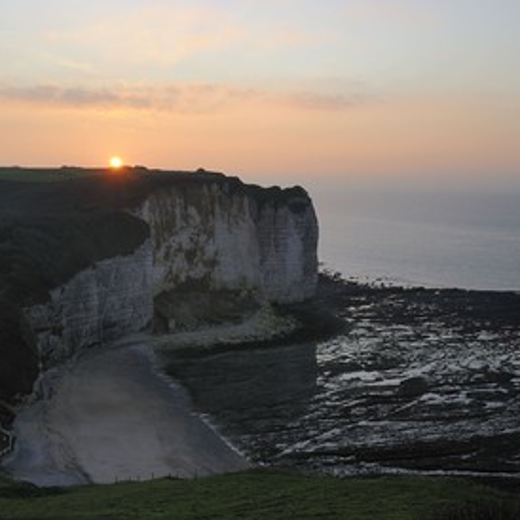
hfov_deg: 35.8
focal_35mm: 47
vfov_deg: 36.1
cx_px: 341
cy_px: 264
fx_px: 799
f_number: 10
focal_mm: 36
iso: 200
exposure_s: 1/80
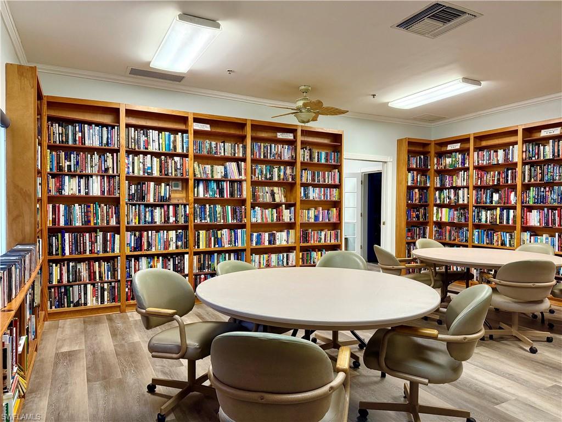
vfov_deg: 56.8
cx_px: 281
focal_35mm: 24
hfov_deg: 71.6
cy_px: 211
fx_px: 390
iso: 320
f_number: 1.78
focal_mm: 6.76
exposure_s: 1/120
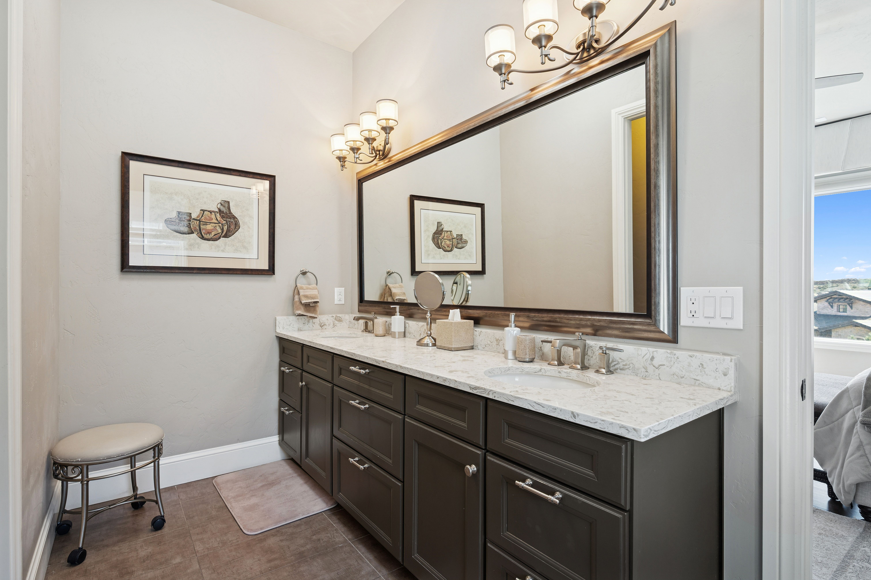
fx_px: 423
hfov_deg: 91.7
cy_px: 290
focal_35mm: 18
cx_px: 436
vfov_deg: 68.8
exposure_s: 1/13
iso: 400
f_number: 9
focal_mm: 17.5
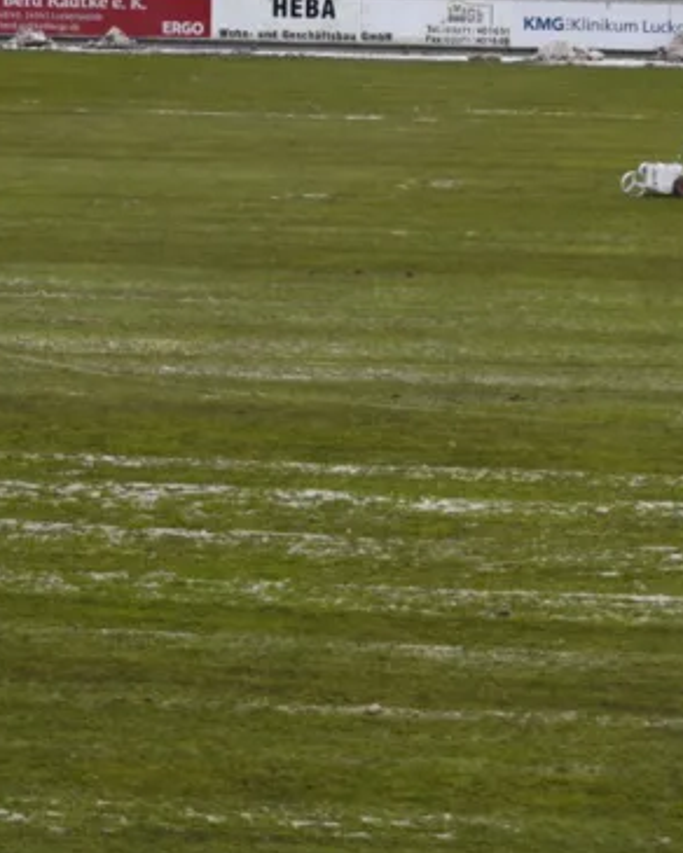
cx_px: 615
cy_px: 110
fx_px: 4649
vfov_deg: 10.4
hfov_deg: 8.4
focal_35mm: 184
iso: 280
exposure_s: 1/1000
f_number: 4.5
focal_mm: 70
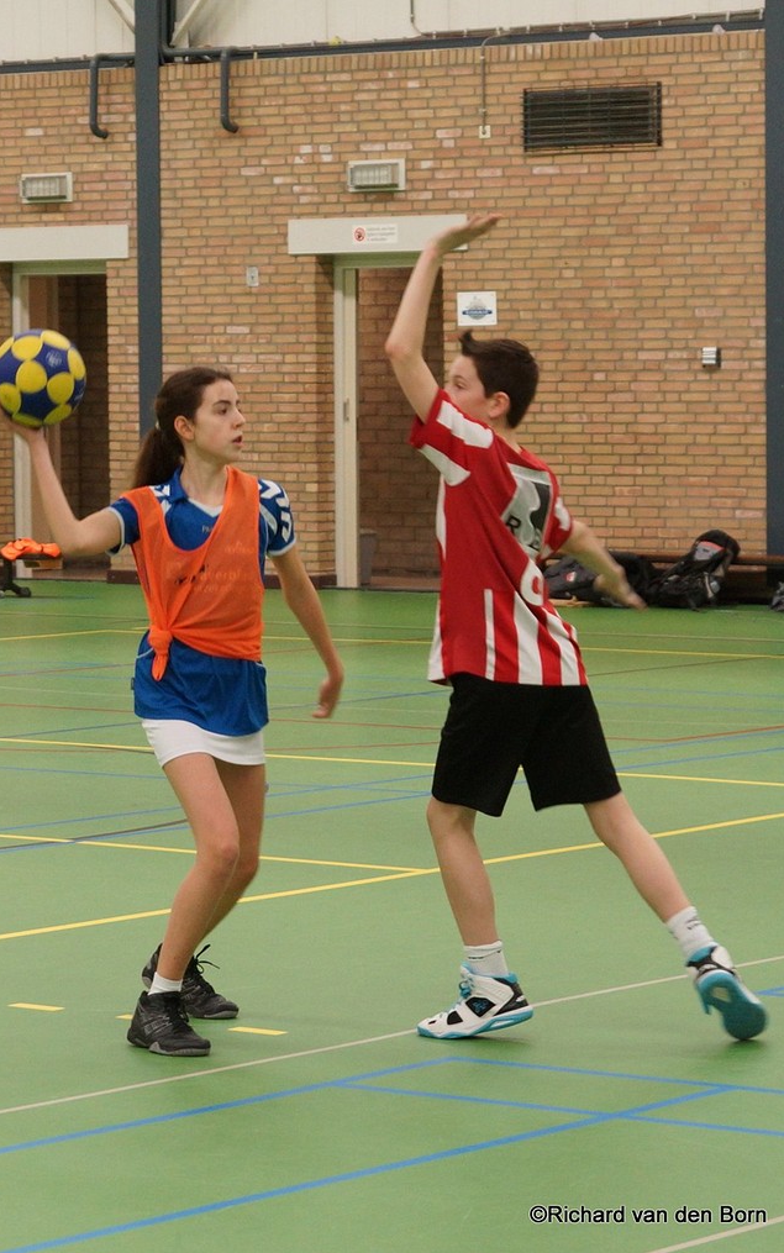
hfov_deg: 17.0
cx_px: 377
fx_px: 2630
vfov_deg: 26.8
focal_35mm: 77
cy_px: 622
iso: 800
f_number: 3.2
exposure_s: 1/160
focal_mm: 50
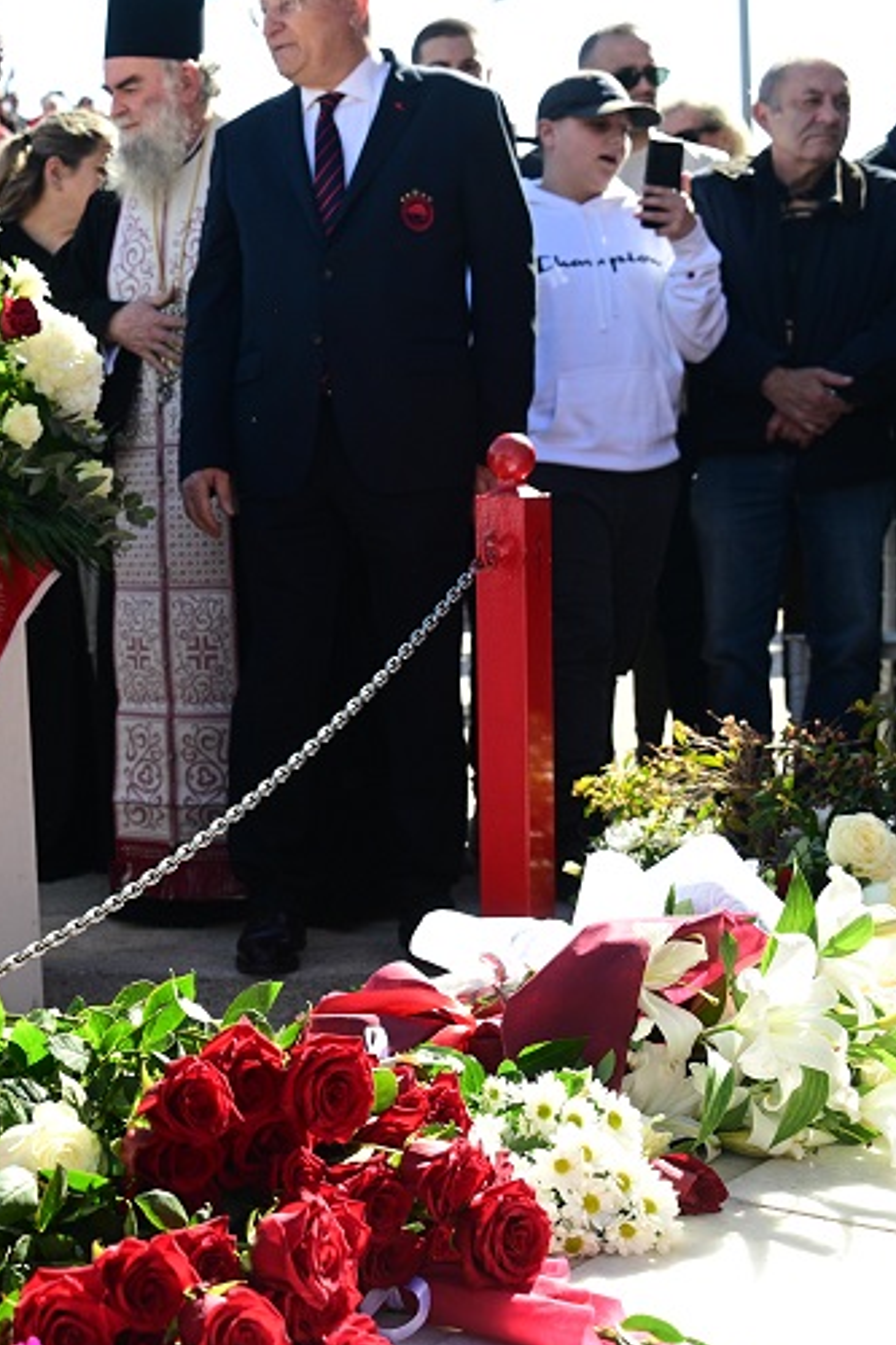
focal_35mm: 63
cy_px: 584
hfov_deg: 20.5
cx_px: -100
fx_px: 2353
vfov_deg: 31.9
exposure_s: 1/1250
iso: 500
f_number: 4
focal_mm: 35
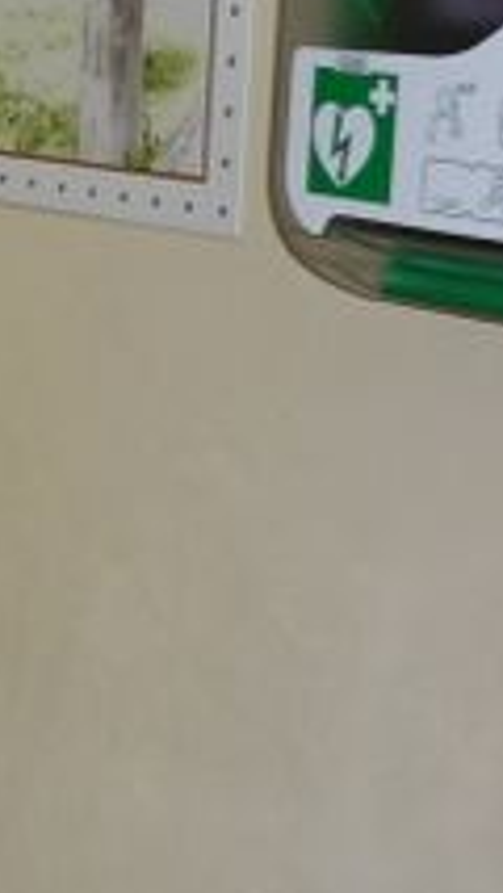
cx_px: -520
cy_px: 105
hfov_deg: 8.9
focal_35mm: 128
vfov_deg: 16.6
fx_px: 3031
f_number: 2.8
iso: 100
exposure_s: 1/30
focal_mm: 5.5
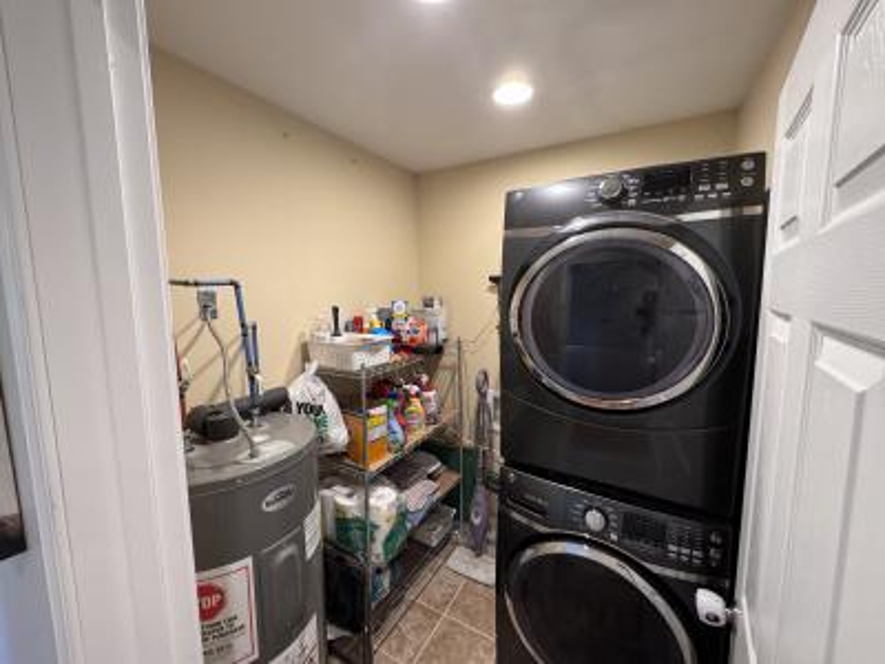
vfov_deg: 85.7
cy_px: 332
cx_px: 442
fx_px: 358
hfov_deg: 102.1
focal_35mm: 14
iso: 320
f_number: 2.2
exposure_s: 1/60
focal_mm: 2.22
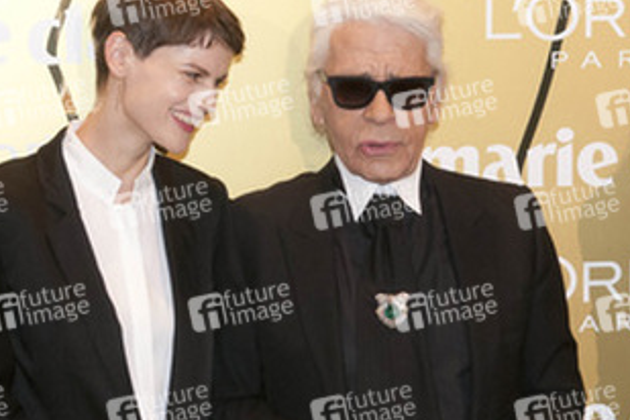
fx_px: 1452
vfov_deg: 16.4
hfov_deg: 24.3
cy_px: 257
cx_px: 186
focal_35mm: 83
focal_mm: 38
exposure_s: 1/250
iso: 800
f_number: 3.5
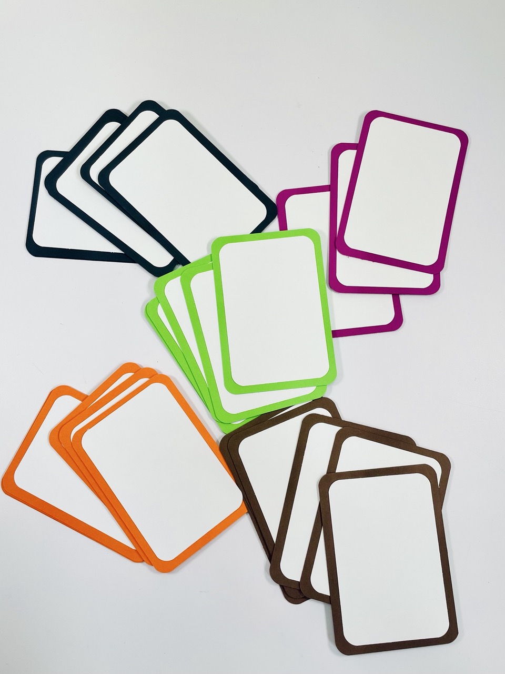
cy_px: 337
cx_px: 252
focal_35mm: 26
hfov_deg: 53.1
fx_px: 506
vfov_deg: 67.3
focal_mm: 4.2
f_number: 1.6
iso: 40
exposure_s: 1/121
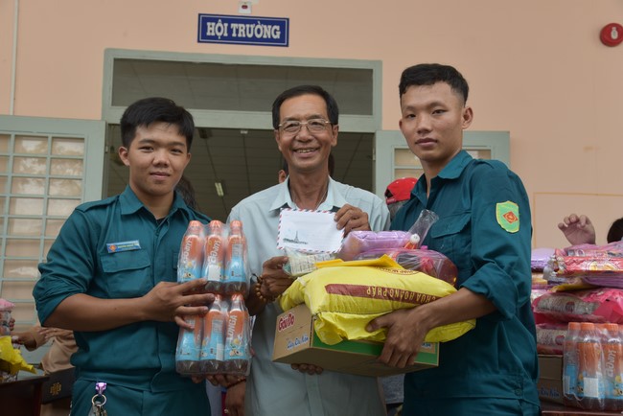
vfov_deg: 29.3
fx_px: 796
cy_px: 208
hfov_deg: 42.7
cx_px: 312
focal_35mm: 46
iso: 400
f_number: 7.1
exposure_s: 1/200
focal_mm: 46
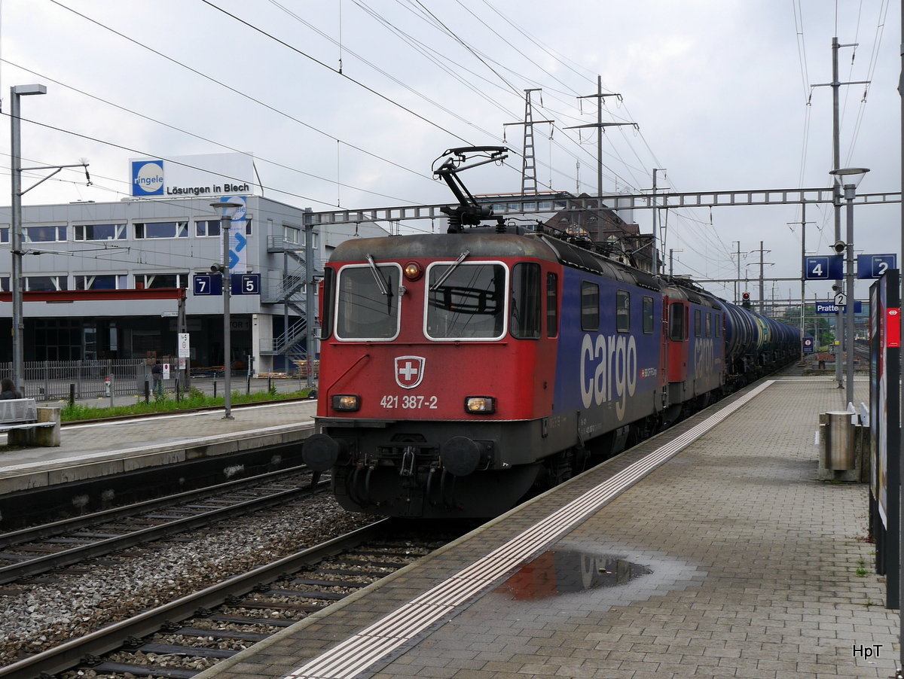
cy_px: 340
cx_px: 452
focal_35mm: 32
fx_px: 836
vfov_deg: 44.2
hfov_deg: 56.8
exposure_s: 1/320
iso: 160
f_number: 6.3
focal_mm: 16
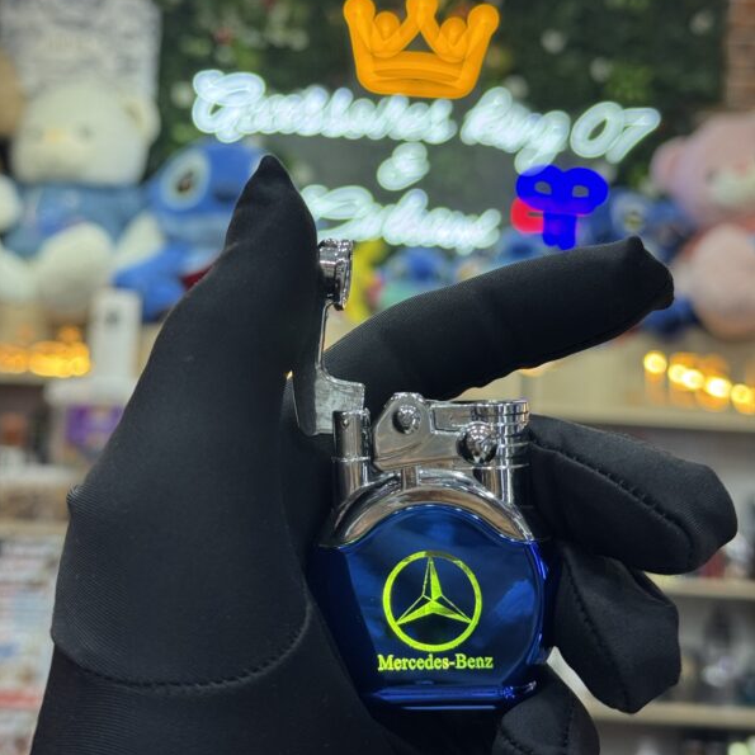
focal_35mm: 57
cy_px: 270
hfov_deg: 30.0
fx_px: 1407
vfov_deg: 29.9
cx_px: 376
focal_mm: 6.76
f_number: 1.78
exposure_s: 1/100
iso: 100
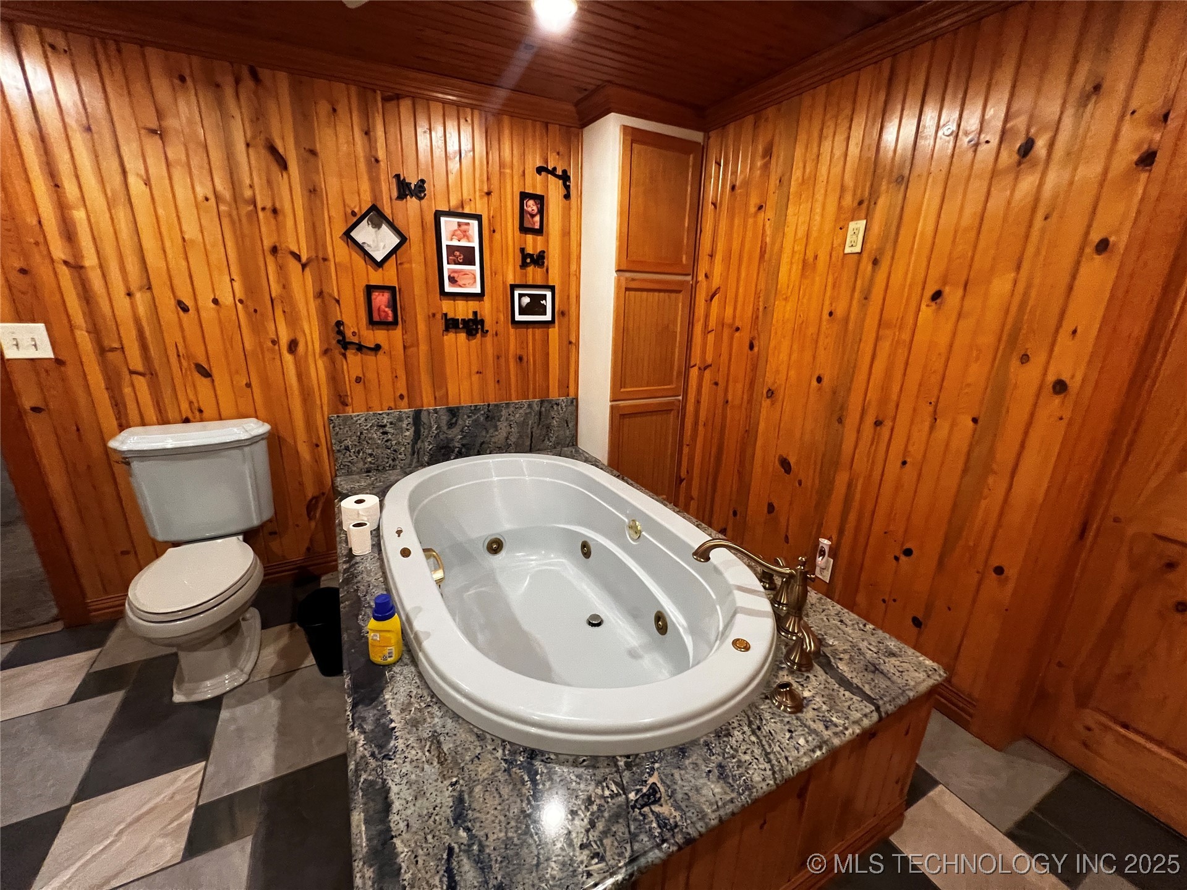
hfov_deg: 106.2
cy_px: 445
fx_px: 446
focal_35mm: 13
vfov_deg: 89.9
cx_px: 594
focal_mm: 1.57
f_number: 1.8
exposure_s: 1/60
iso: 640
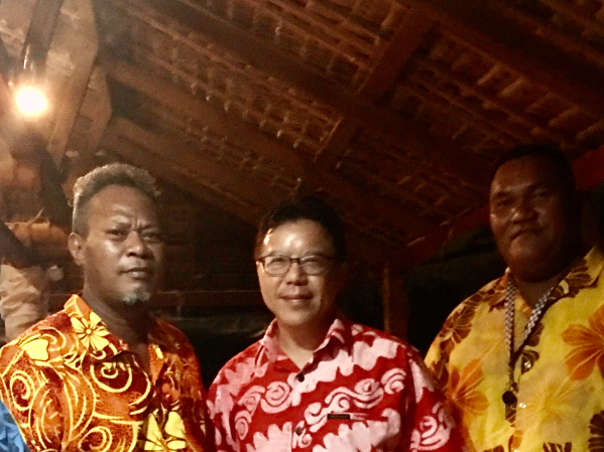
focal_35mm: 62
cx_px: 287
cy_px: 411
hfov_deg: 31.2
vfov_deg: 23.0
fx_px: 1082
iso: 200
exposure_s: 1/4
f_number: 2.2
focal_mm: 4.15
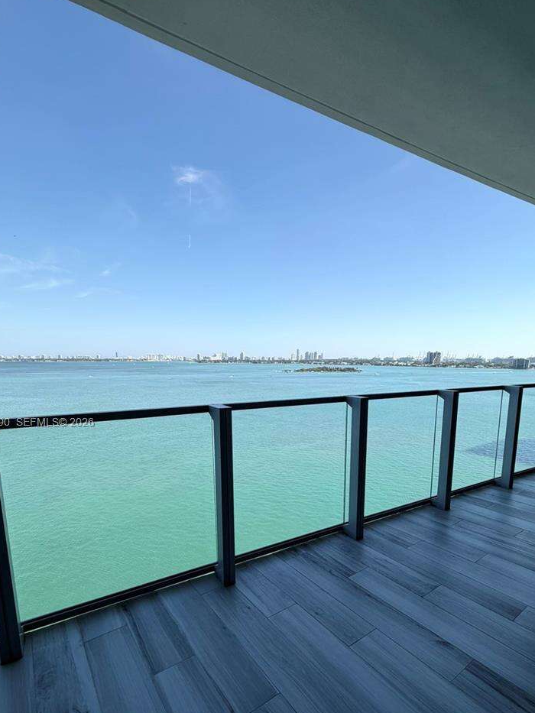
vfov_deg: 86.8
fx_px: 371
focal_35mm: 18
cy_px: 423
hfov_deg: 71.4
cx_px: 297
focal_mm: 2.22
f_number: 2.2
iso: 50
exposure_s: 1/502
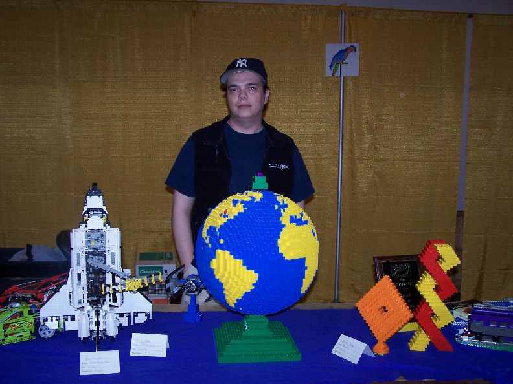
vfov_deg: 37.7
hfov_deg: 49.0
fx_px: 563
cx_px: 256
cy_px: 192
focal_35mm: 38
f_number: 2.8
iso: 140
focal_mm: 6.3
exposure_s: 1/60
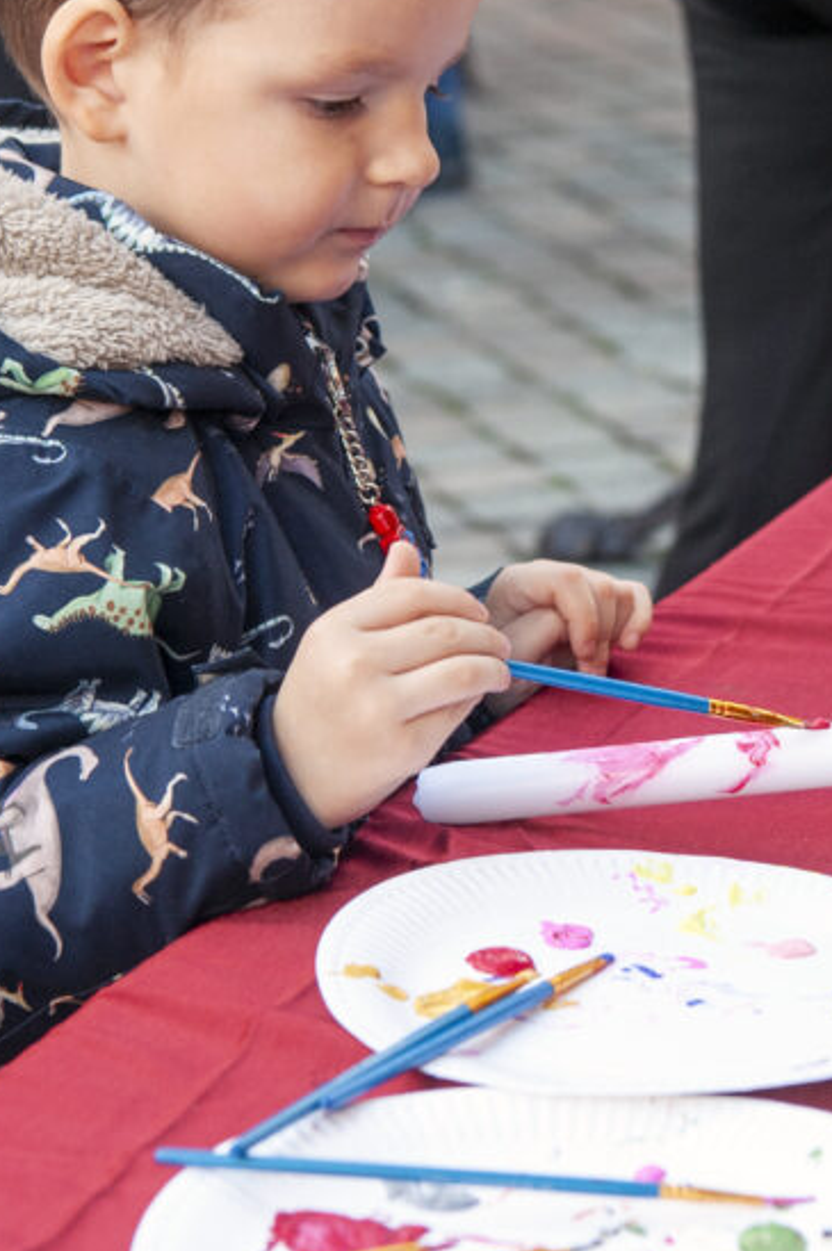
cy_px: 513
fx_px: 3890
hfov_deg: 12.2
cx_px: 525
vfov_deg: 18.3
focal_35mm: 112
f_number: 5.6
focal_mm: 60
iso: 640
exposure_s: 1/125
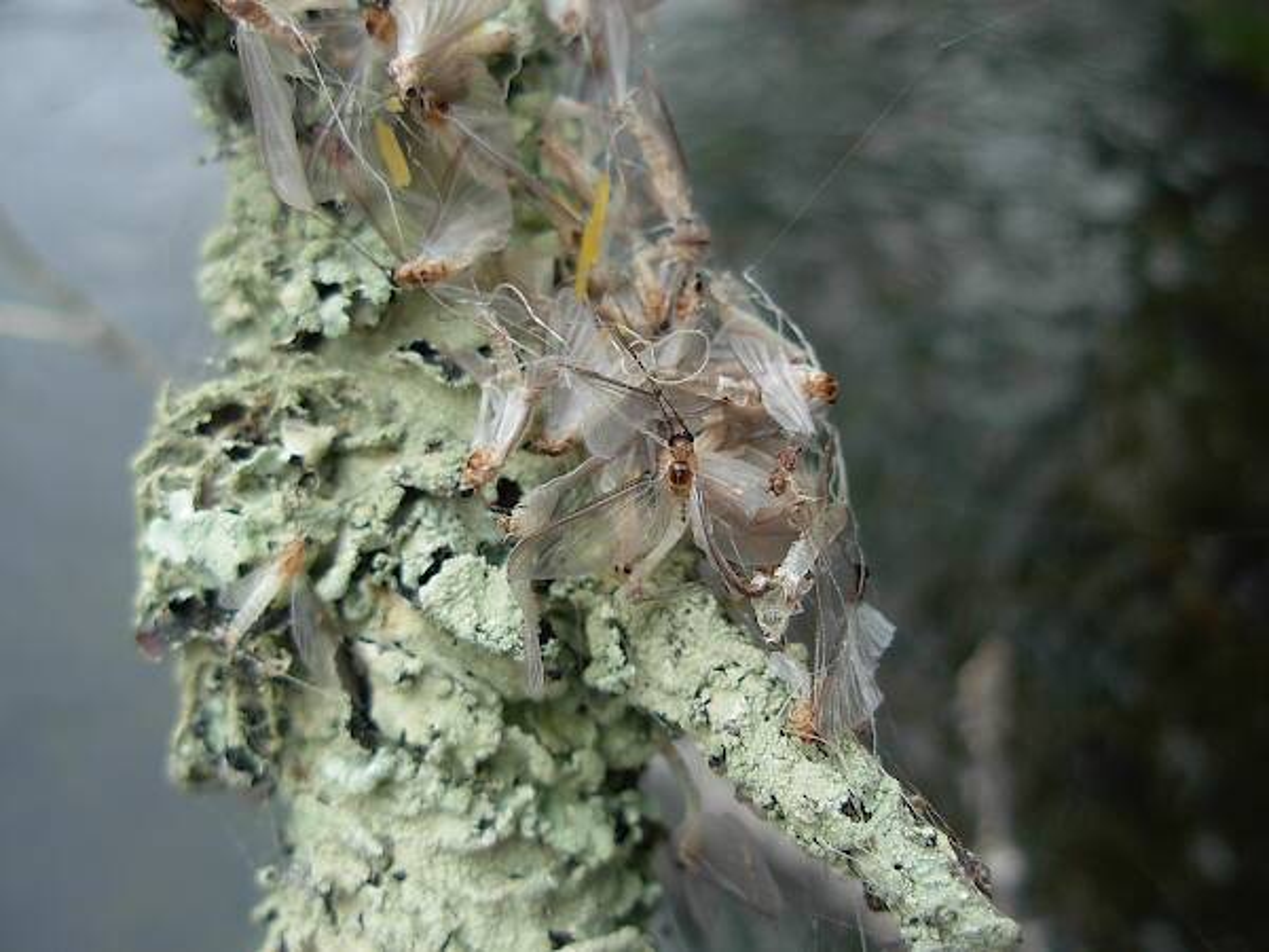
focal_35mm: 38
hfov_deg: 49.0
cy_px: 476
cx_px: 634
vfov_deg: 37.7
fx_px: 1393
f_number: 2.9
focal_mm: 6.3
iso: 79
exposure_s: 1/111
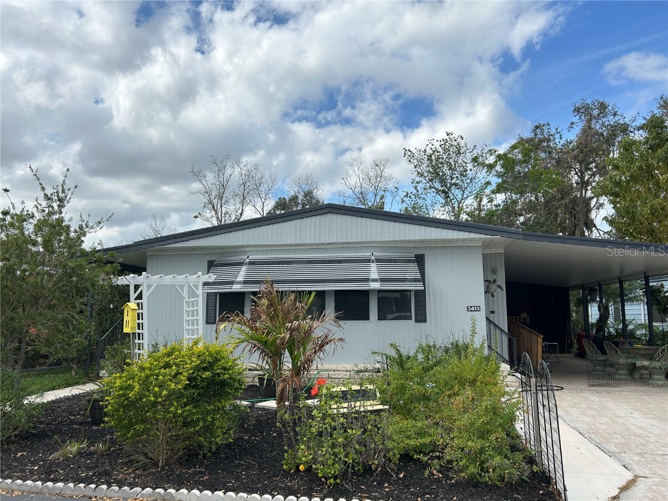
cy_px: 250
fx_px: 502
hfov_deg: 67.3
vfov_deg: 53.1
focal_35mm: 26
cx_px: 334
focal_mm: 5.7
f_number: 1.5
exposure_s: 1/4630
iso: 50
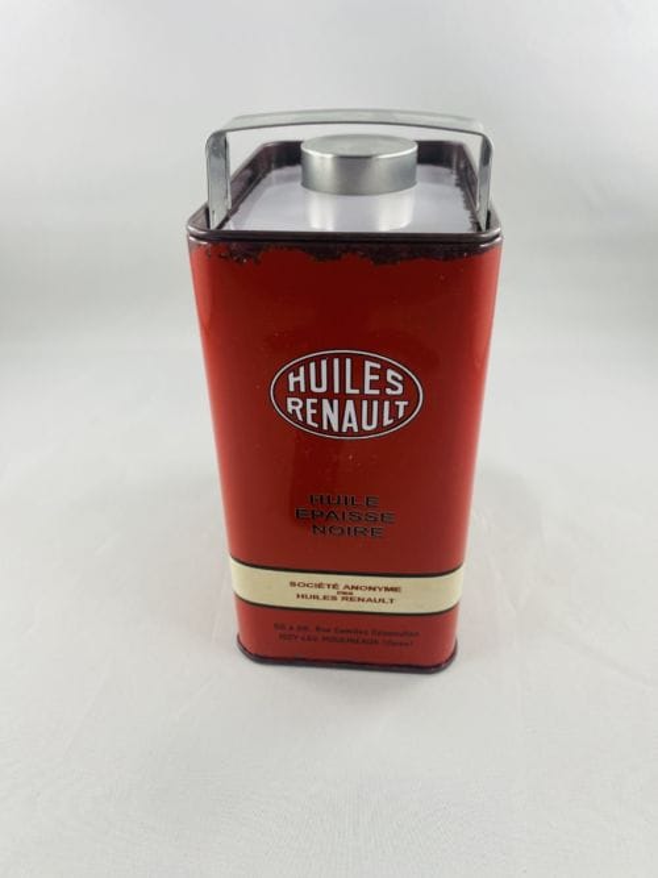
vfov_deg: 67.3
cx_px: 329
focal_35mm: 26
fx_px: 659
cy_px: 439
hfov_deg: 53.0
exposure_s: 1/100
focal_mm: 4.25
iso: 64
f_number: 1.8
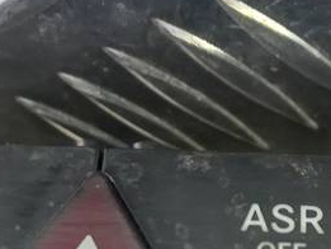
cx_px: 227
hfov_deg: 19.9
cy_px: 269
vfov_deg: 14.8
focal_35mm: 98
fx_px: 938
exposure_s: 1/50
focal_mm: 4.6
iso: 250
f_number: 1.8
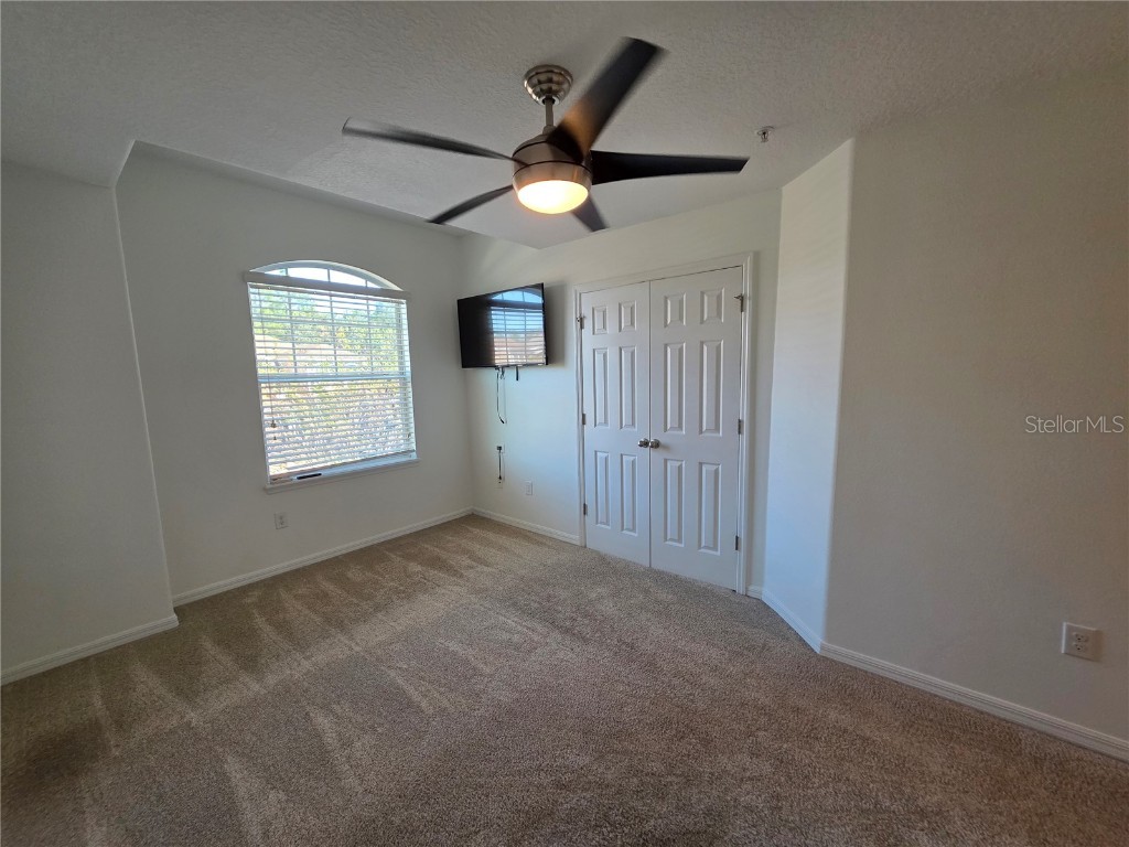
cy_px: 424
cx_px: 564
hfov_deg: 106.2
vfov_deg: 89.9
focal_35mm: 13
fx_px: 424
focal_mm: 2.2
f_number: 1.9
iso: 160
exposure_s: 1/120
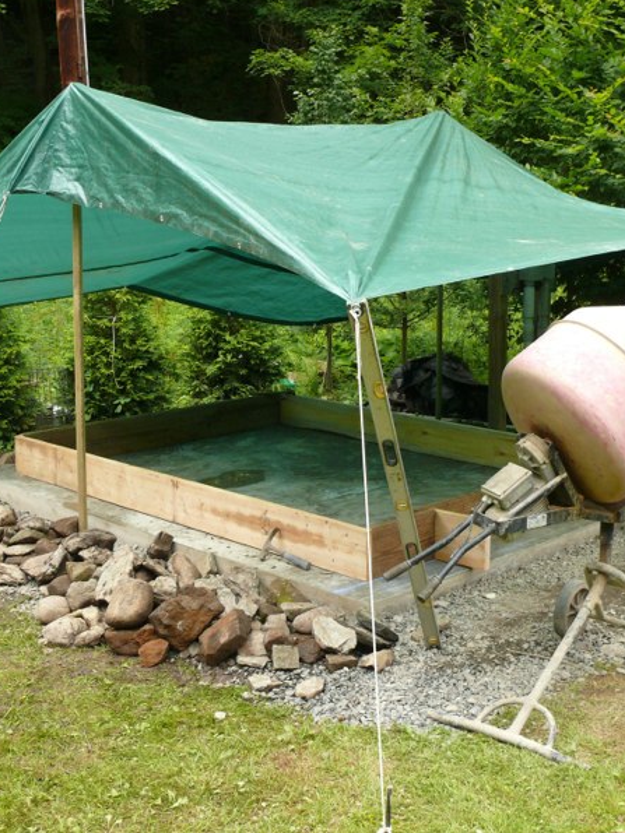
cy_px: 415
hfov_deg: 30.9
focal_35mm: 47
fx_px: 1131
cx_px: 338
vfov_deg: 40.4
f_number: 4
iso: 100
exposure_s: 1/125
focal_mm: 7.4
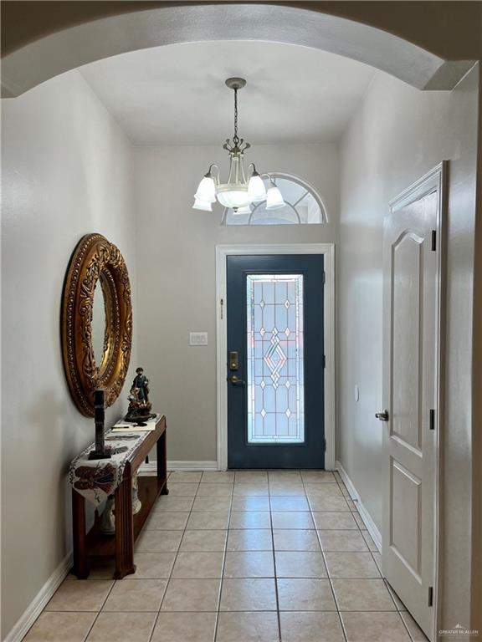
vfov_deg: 67.3
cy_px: 321
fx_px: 483
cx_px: 241
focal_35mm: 26
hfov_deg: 53.1
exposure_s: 1/120
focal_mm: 5.1
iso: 64
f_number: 1.6
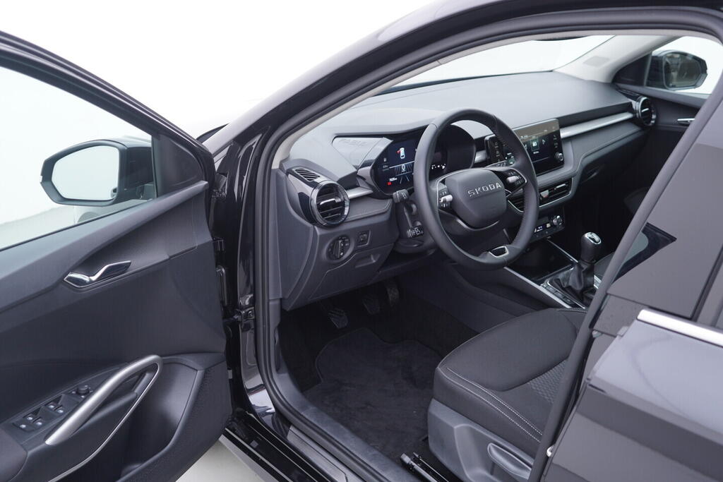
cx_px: 362
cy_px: 241
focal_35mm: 36
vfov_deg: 36.9
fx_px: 723
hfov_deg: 53.1
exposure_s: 1/40
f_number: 2.8
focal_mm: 24
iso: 160
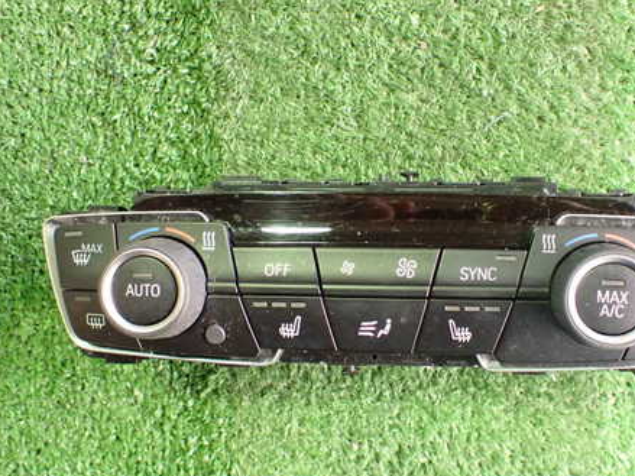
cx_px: 383
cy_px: 256
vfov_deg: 35.1
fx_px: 752
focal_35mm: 41
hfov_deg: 45.5
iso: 800
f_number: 2.3
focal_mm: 5.4
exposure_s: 1/40
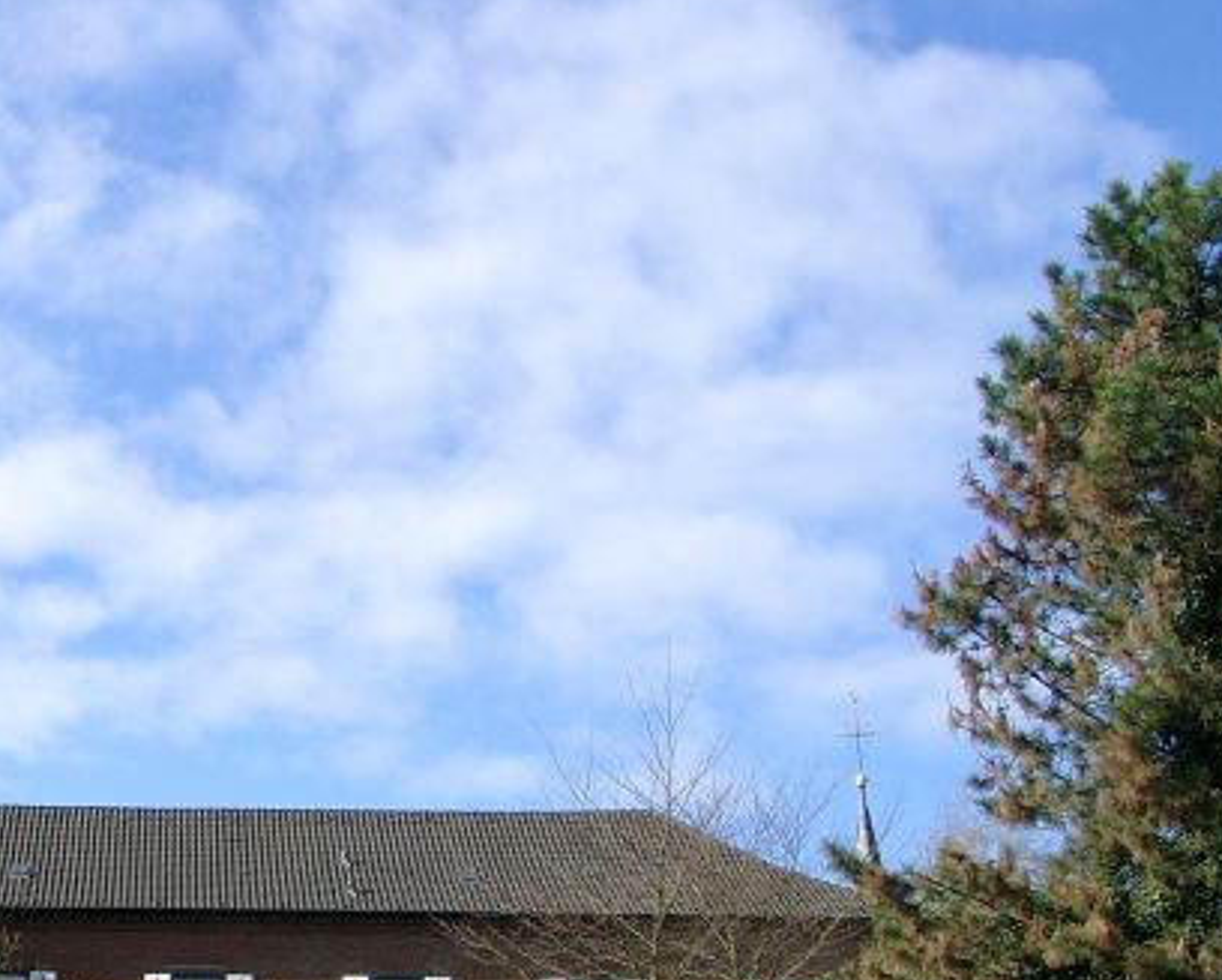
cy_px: 719
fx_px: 2353
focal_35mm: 65
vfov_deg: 23.3
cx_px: 66
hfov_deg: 27.8
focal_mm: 7.13
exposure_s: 1/424
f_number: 4
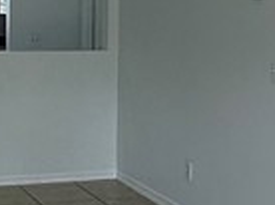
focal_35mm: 104
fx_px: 825
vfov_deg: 14.1
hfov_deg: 18.4
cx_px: -6
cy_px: 30
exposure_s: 1/117
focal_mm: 2.22
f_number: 2.2
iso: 64
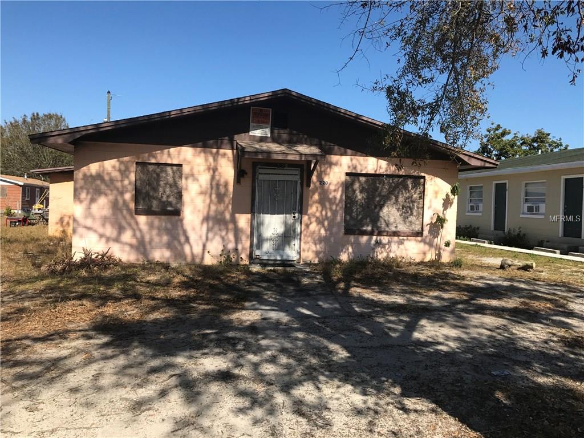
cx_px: 292
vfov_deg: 49.7
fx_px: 472
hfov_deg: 63.4
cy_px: 219
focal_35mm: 28
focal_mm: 3.99
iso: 20
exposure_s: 1/2128
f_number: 1.8
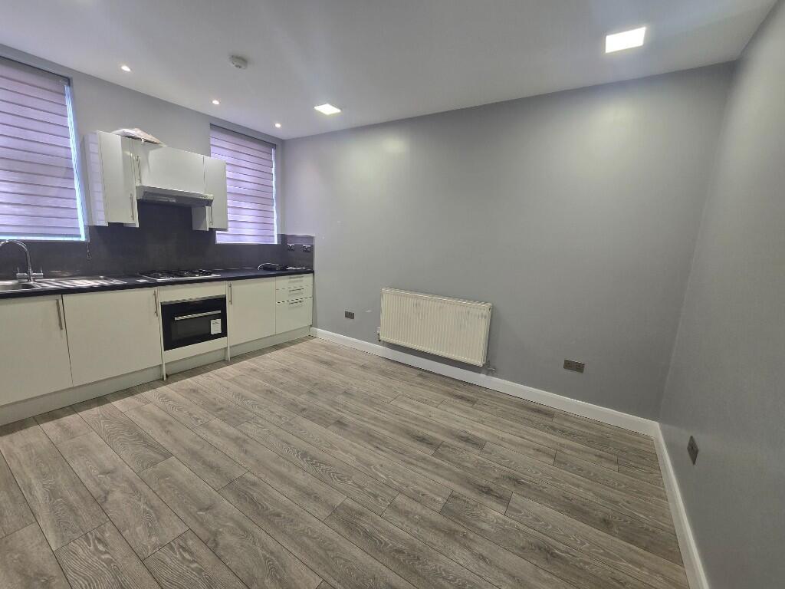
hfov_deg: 106.2
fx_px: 295
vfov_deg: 89.9
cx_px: 392
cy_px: 294
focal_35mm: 13
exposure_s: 1/50
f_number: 2.2
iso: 125
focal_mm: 2.2
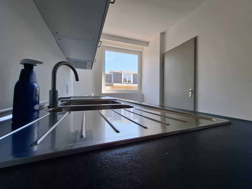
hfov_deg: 106.2
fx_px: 95
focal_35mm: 13
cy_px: 94
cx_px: 126
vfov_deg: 89.9
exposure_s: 1/100
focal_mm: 1.74
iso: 40
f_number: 2.2
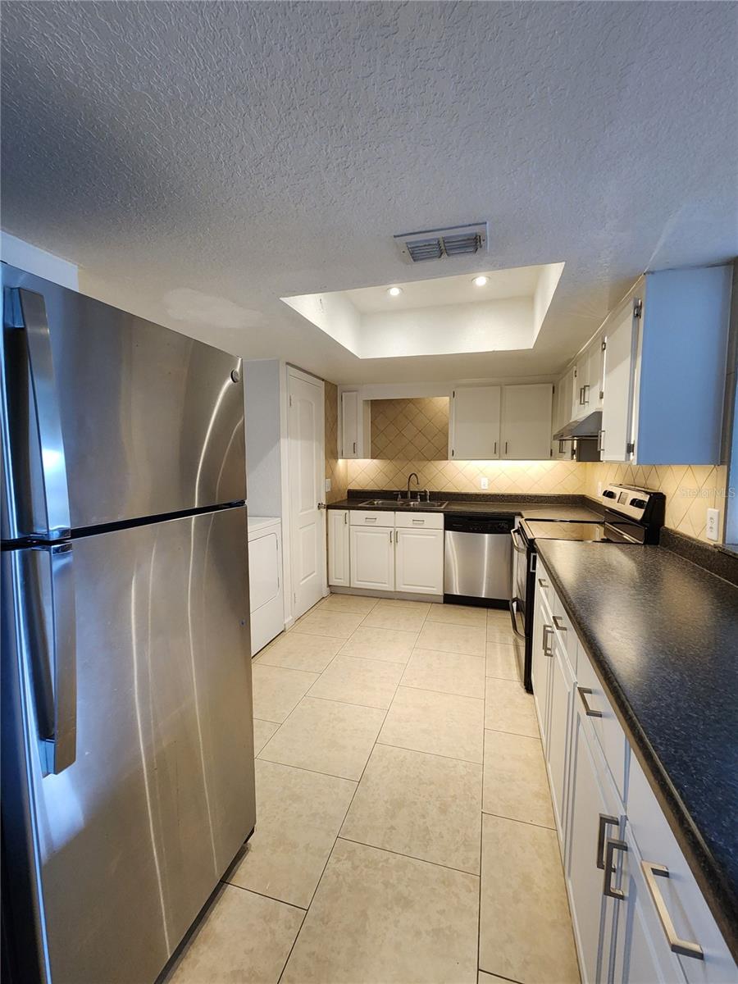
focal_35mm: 13
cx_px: 369
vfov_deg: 106.2
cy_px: 492
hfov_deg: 89.9
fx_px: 370
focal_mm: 2.2
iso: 400
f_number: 2.2
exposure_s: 1/60
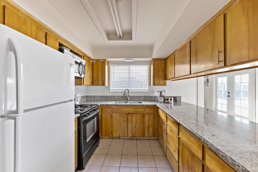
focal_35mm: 14
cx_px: 129
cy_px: 86
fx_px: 100
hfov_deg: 104.3
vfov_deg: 81.2
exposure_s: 1/60
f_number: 4
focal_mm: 14
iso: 250
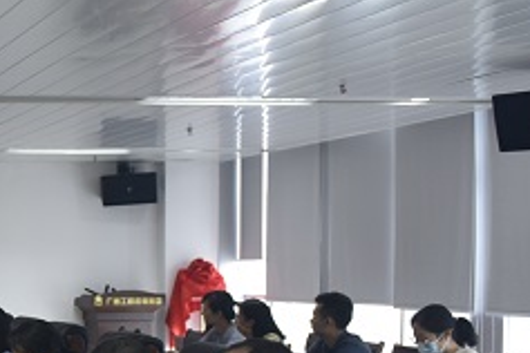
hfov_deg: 20.8
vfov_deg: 16.7
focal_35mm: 81
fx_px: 1192
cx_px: -295
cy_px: 300
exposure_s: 1/50
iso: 320
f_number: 3.5
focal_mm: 24
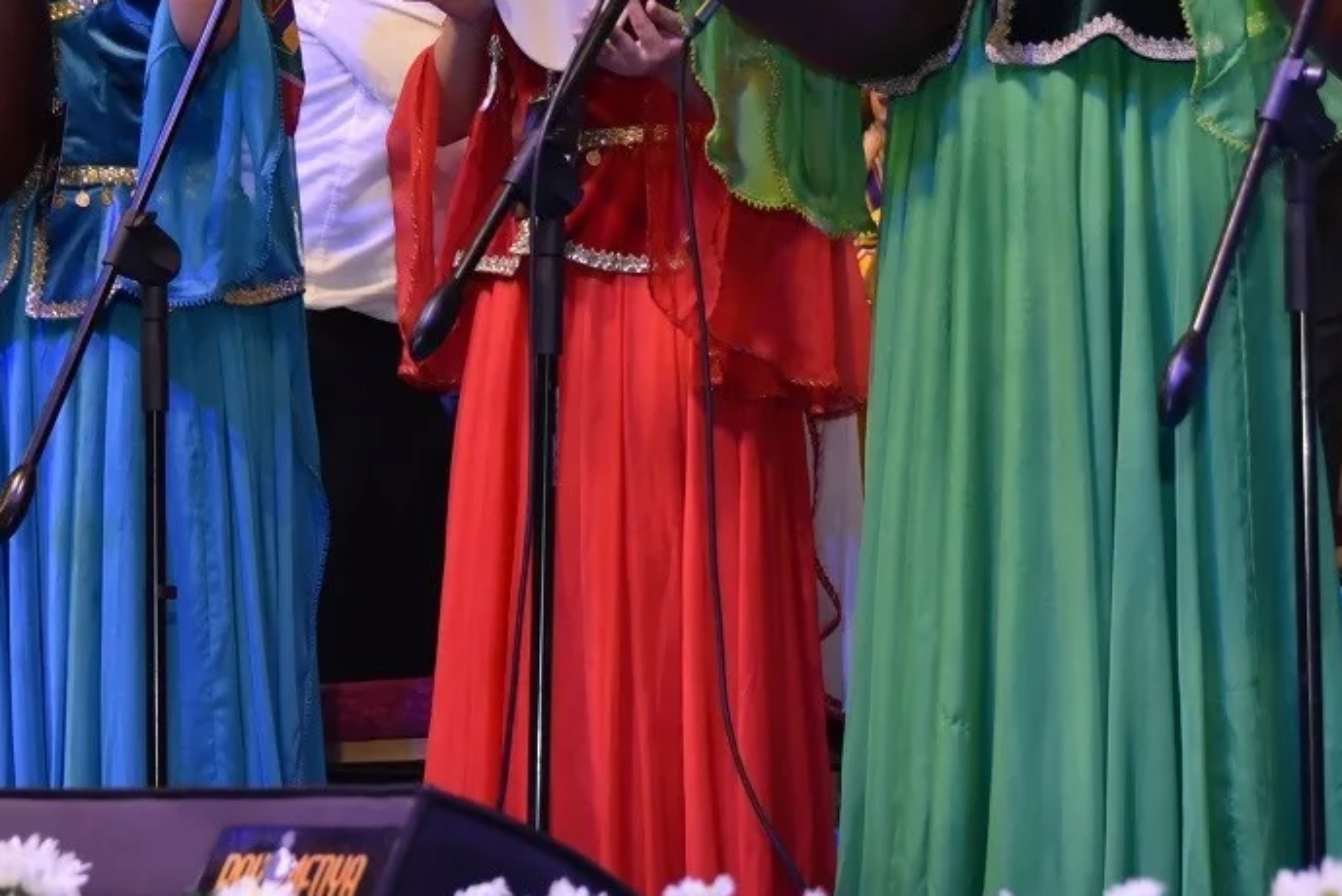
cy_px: -11
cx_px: 690
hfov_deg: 10.5
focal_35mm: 196
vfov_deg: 7.0
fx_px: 7309
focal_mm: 90
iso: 1600
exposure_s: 1/100
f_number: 5.3
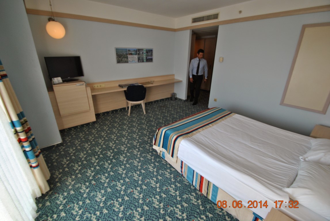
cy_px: 110
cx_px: 165
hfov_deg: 100.3
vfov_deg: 77.5
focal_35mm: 15
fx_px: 138
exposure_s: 1/125
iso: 200
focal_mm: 10
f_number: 5.6
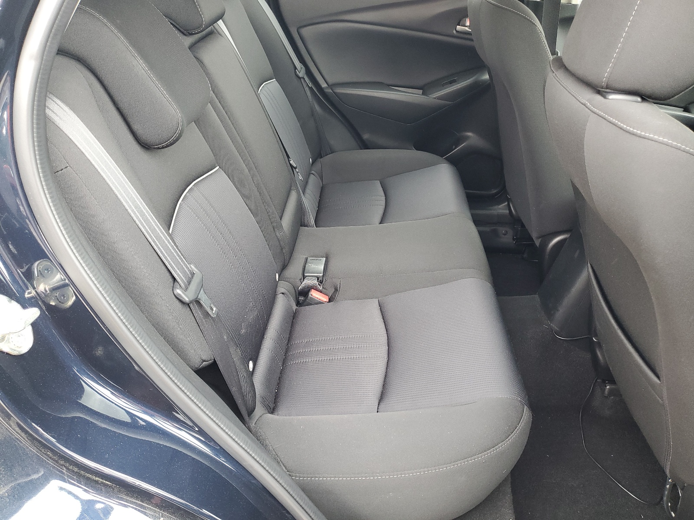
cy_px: 260
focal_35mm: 26
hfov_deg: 67.3
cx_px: 347
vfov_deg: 53.1
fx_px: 521
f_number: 1.5
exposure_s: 1/60.2
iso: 102
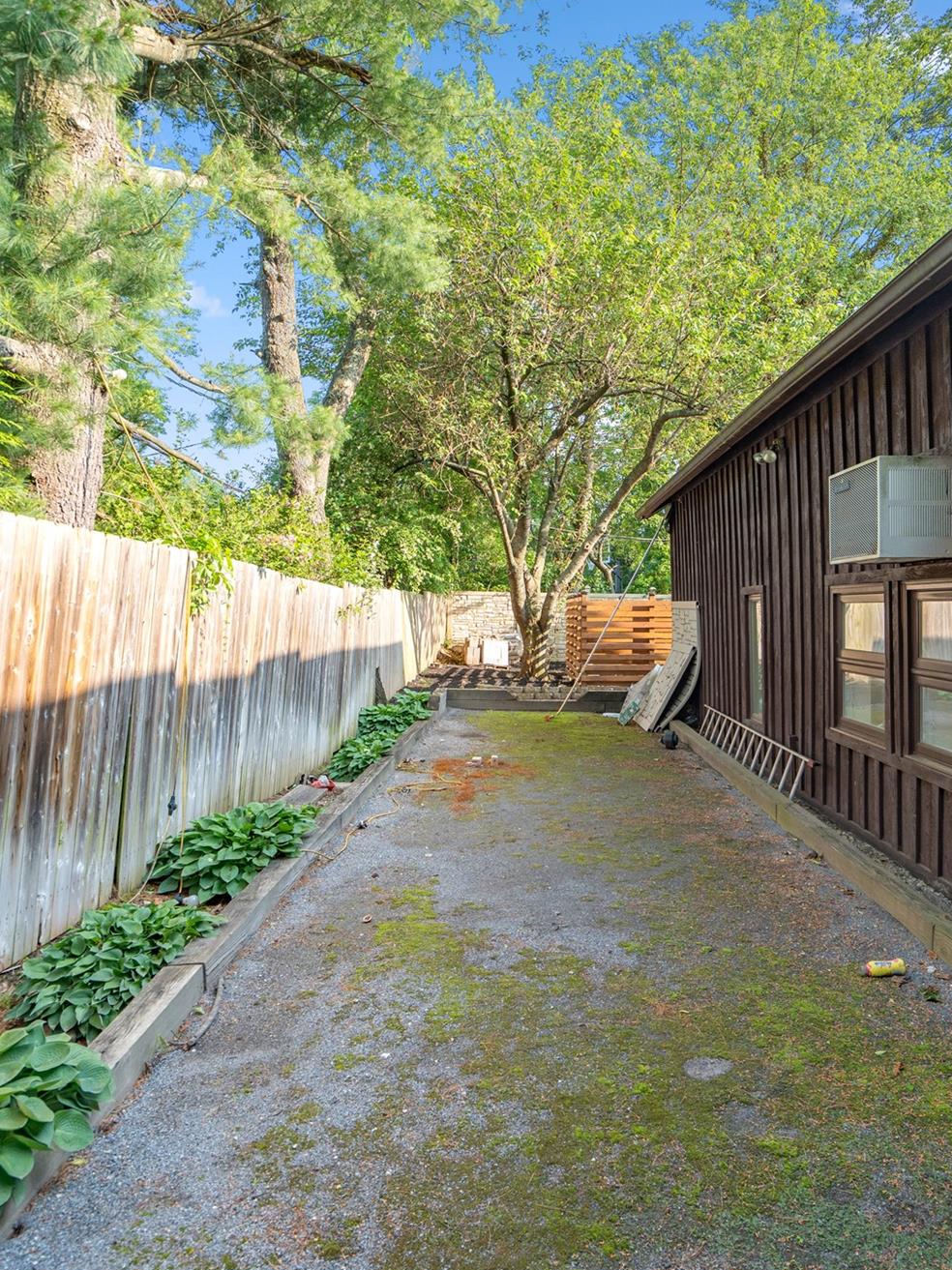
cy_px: 614
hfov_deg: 56.3
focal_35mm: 24
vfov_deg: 71.6
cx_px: 573
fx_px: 880
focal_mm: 16
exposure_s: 1/250
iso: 400
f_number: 5
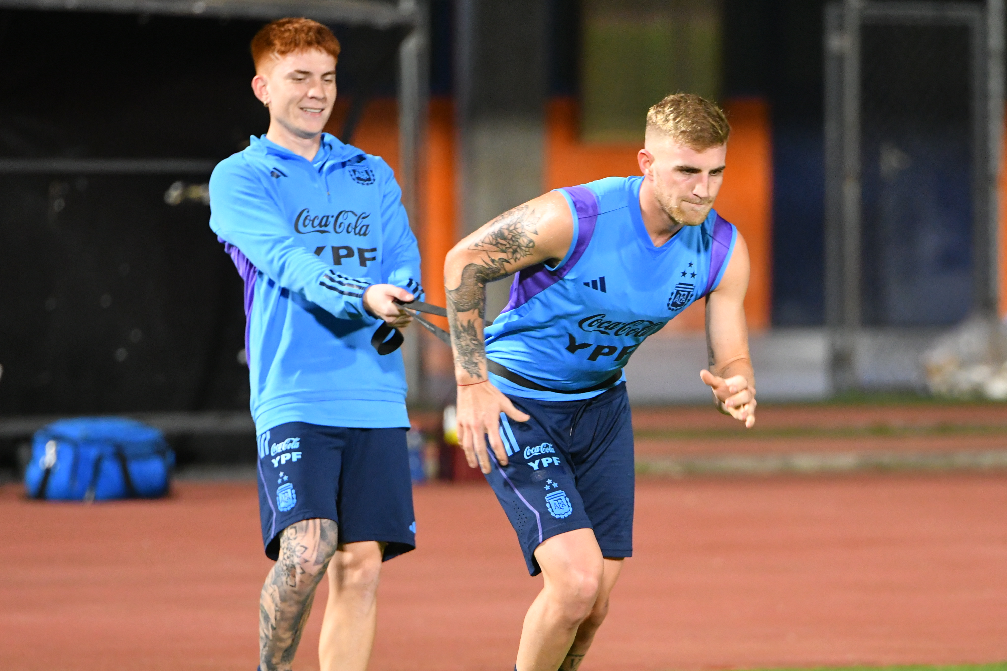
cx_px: 686
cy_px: 377
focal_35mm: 406
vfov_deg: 3.4
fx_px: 11356
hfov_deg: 5.1
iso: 2800
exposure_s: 1/500
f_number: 2.8
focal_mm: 195
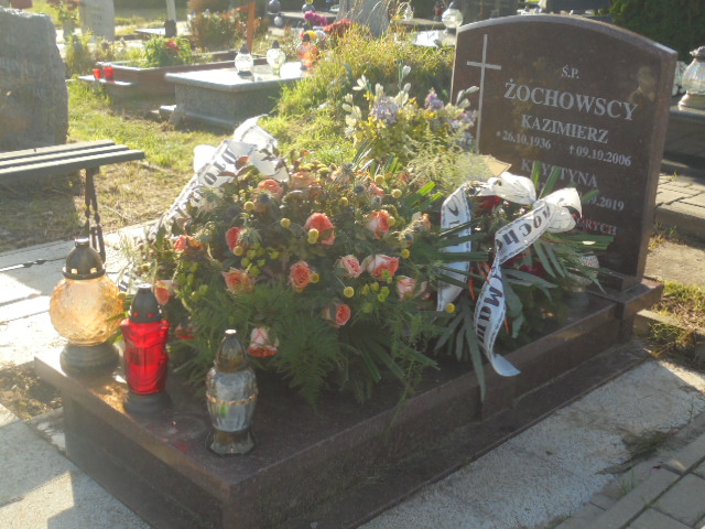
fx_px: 876
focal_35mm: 43
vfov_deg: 33.6
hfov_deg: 43.9
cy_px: 264
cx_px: 352
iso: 100
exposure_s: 1/250
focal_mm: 7.8
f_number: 4.5
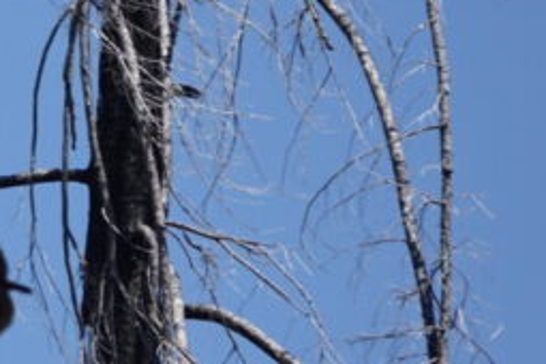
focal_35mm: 1670
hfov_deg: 1.2
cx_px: -143
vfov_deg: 0.8
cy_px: 242
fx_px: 25326
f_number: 4
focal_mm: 203.2
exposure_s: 1/1000
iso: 160
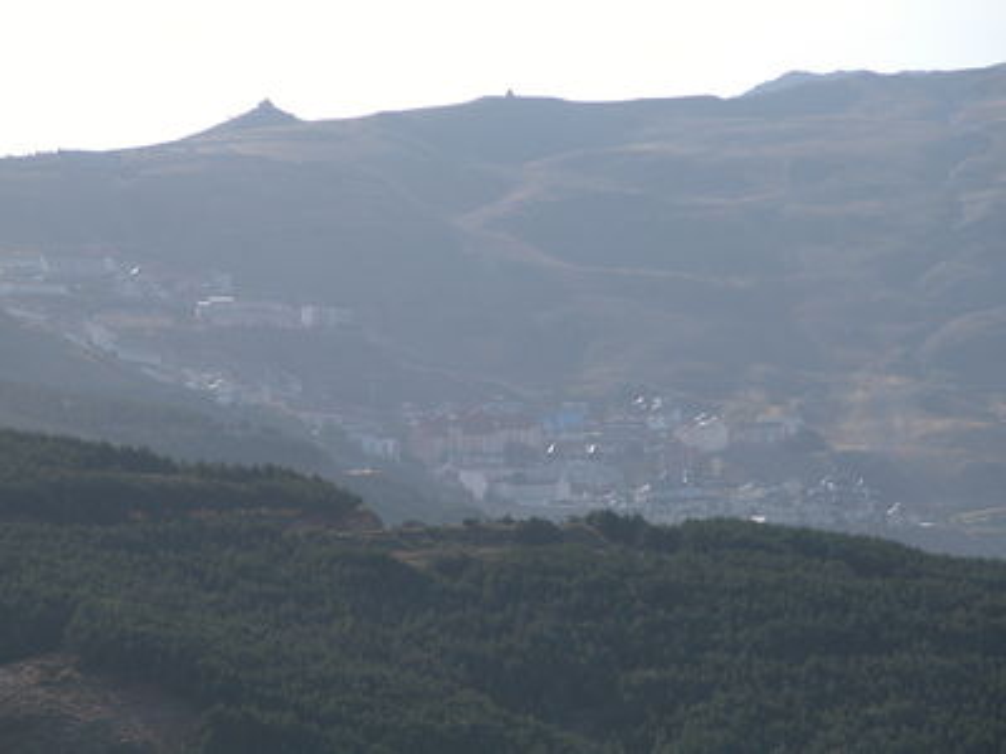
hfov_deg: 7.4
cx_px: 503
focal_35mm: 266
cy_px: 377
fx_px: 7730
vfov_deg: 5.6
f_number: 5.9
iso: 100
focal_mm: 67.7
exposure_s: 1/496
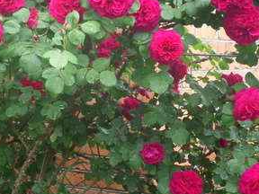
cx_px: 86
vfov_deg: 16.9
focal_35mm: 87
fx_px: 651
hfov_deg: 22.4
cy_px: 121
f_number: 2.9
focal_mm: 5
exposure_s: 1/90
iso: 100
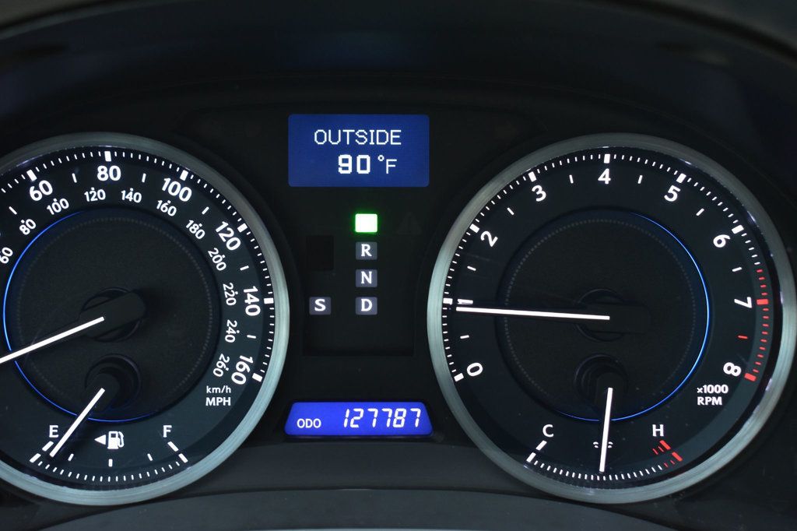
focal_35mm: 57
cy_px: 266
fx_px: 1261
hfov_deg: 35.1
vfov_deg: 23.8
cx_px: 398
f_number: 6.3
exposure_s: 1/15
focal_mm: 38
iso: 1250
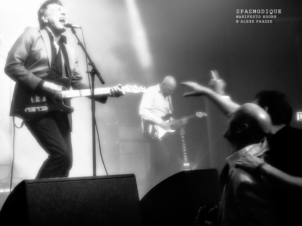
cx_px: 151
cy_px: 113
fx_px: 384
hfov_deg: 42.9
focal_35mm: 44
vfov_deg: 32.9
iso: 1600
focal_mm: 22
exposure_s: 1/15
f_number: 4.7
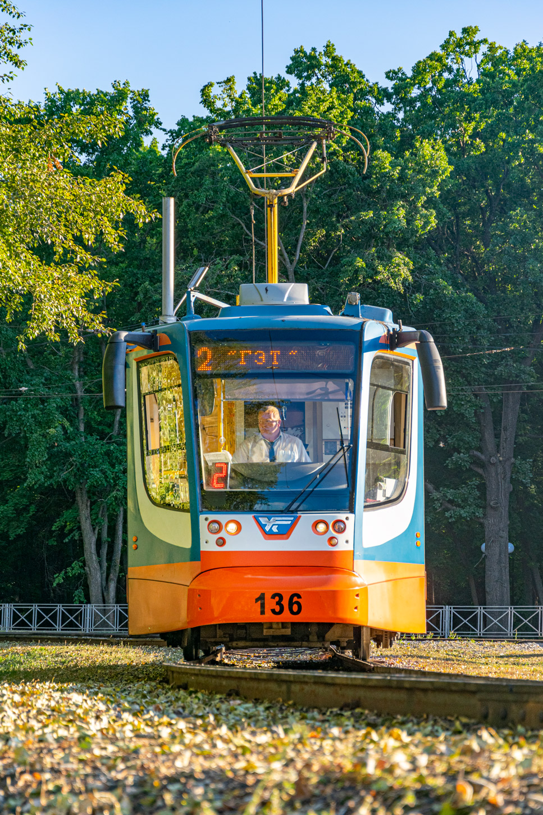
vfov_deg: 17.1
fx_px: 2714
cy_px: 408
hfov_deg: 11.4
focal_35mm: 120
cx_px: 272
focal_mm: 80
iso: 250
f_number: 5.3
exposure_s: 1/500
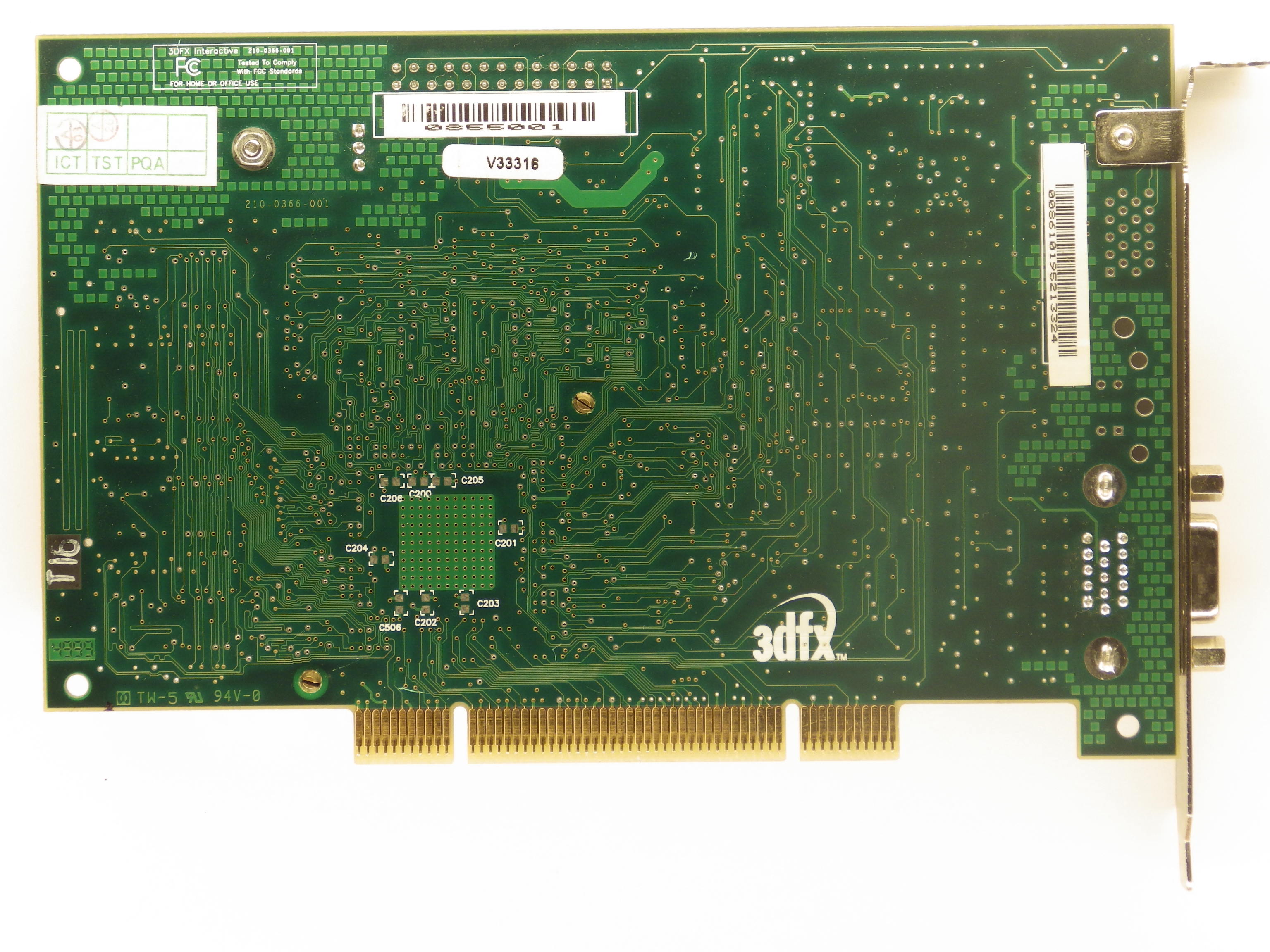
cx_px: 635
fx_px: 6200
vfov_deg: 8.8
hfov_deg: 11.7
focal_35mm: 169
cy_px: 476
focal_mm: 30.4
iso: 125
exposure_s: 1/80
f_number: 5.3
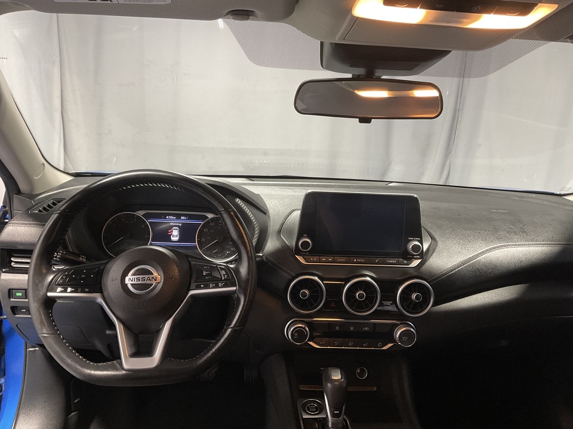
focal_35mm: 29
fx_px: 480
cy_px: 214
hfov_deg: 61.7
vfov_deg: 48.2
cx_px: 286
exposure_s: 1/60
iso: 100
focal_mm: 3
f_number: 1.8
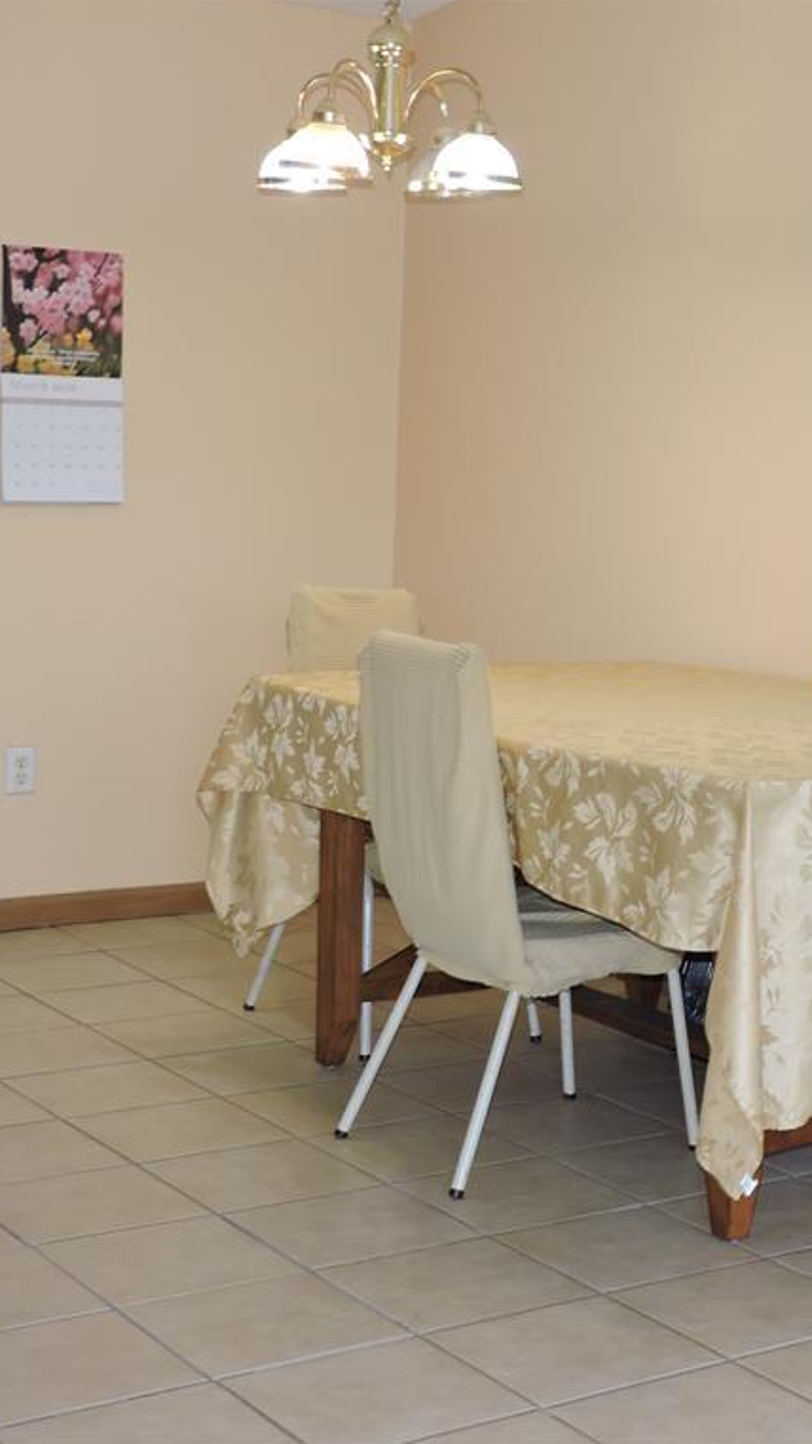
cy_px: 717
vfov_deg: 33.3
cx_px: 770
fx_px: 2412
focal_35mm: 63
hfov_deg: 18.7
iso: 200
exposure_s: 1/30
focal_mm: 7.7
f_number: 3.4
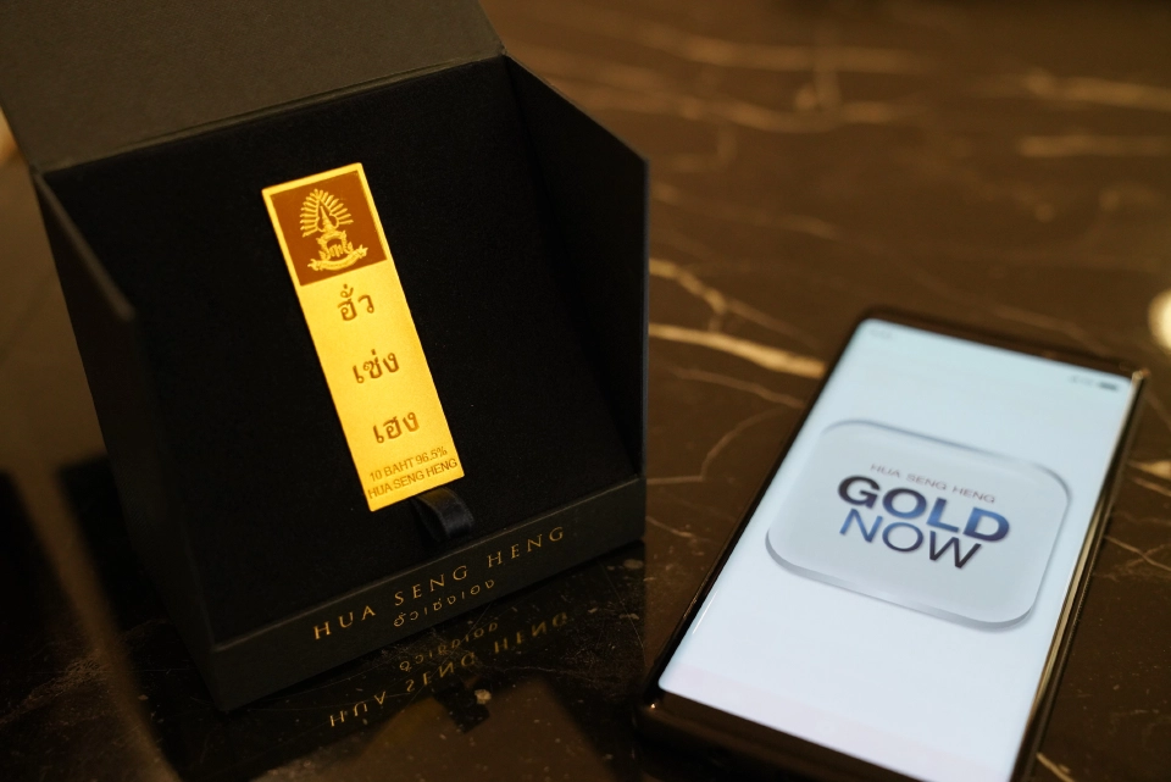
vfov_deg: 28.7
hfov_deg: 41.9
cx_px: 586
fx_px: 1529
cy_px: 391
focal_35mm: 47
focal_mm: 47
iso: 3200
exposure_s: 1/80
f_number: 3.5
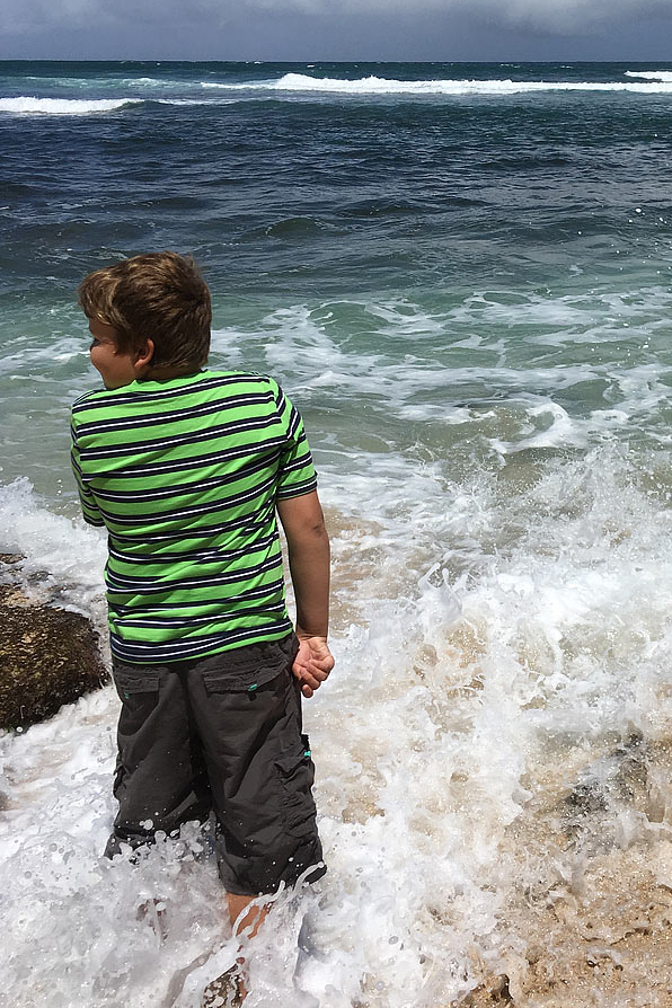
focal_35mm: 45
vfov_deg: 43.4
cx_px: 537
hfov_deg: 29.2
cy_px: 415
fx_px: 1260
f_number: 2.2
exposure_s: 1/4525
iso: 25
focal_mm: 4.15
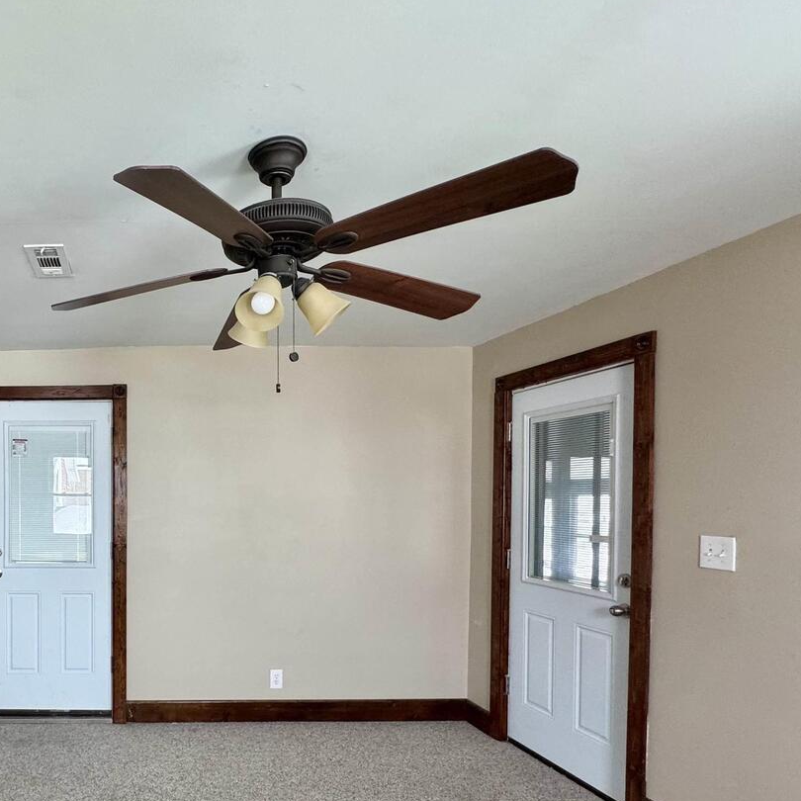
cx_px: 120
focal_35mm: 22
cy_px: 509
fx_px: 576
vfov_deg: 68.3
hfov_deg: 61.5
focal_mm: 2.22
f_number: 2.2
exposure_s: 1/99
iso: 160
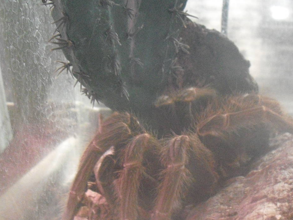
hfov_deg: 31.0
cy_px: 166
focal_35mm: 62
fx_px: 525
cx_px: 190
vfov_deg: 23.4
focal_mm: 6.3
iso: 800
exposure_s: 1/15
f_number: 3.1
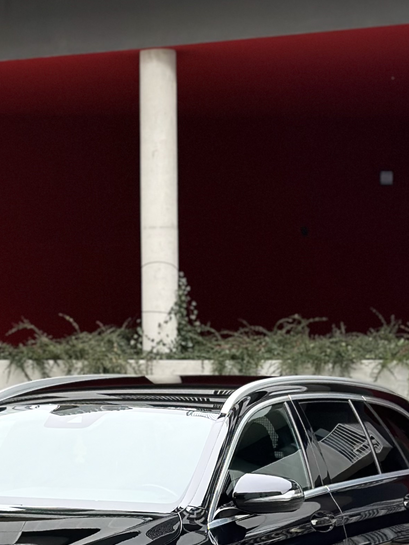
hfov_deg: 11.9
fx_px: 1953
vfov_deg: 15.9
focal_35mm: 124
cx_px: 23
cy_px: 276
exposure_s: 1/121
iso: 125
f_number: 1.78
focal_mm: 6.86
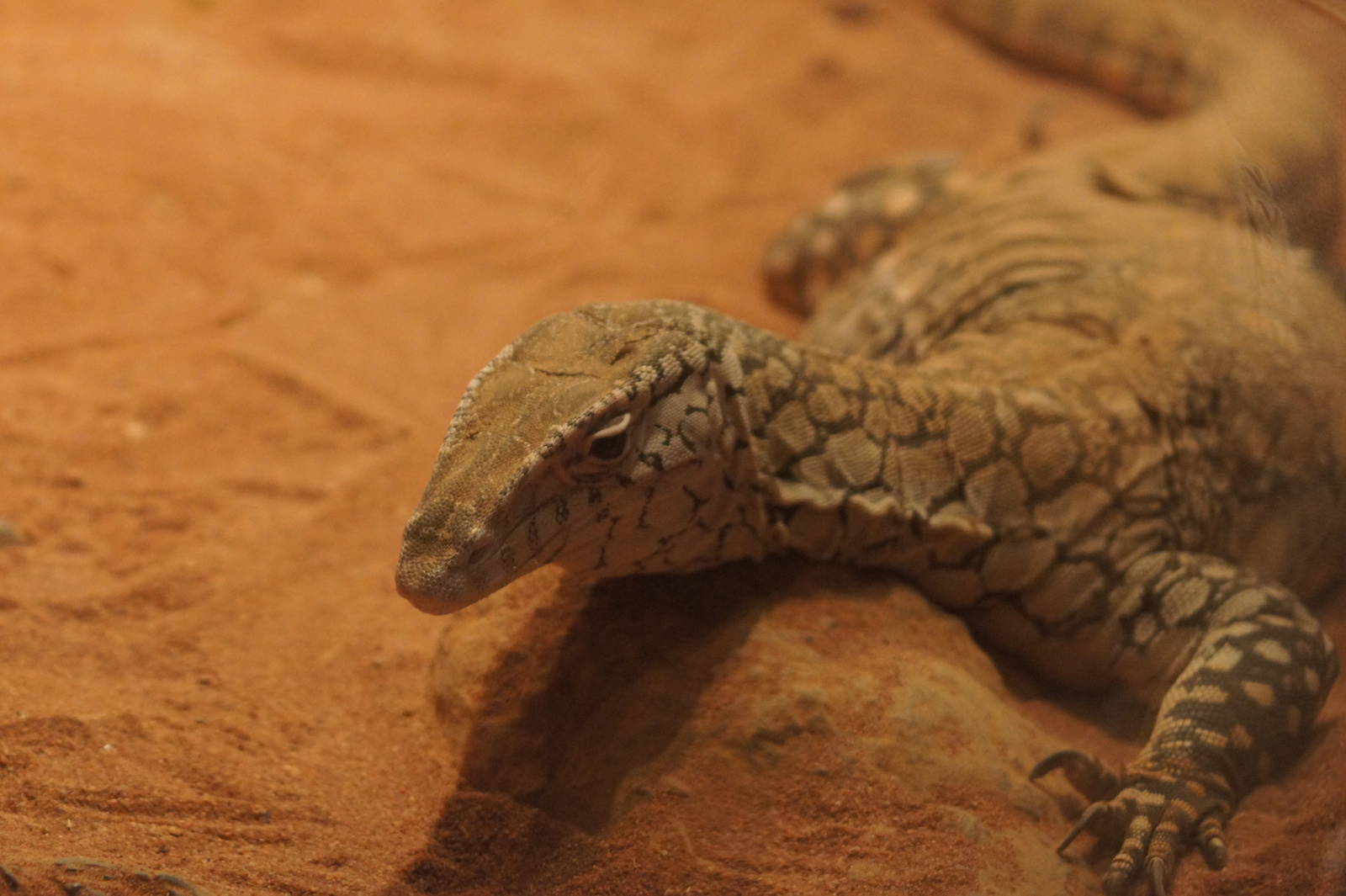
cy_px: 448
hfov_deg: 15.2
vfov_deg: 10.1
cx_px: 673
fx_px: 5045
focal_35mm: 135
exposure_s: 1/40
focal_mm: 90
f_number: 5
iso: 1600
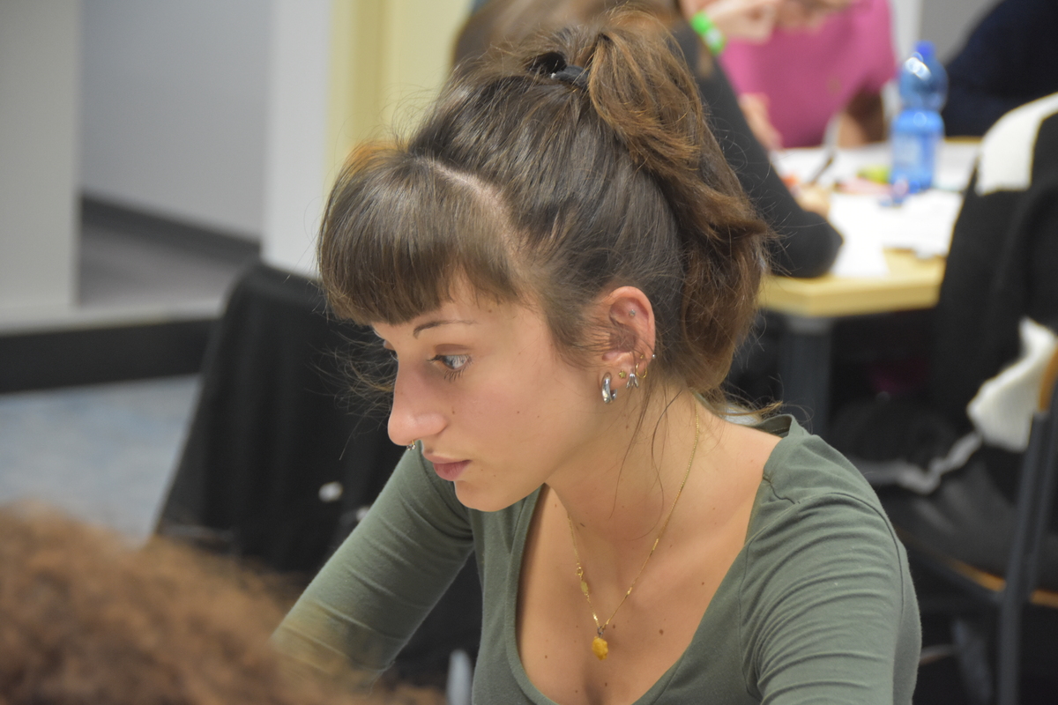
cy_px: 352
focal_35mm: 142
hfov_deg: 14.4
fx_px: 4188
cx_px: 529
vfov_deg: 9.6
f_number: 5.3
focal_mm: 95
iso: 2000
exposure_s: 1/60
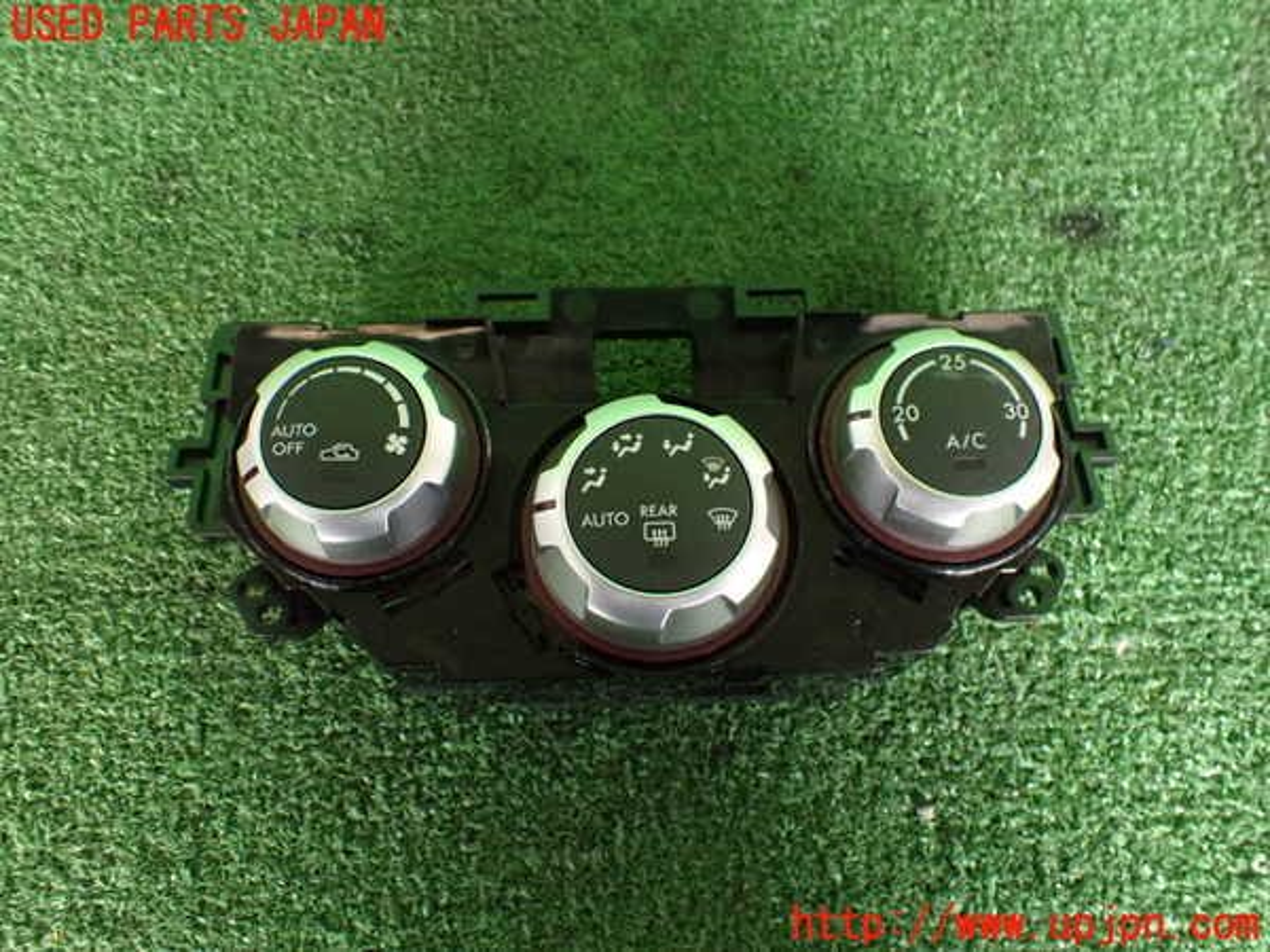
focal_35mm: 30
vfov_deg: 46.8
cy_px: 476
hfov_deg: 60.0
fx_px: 1101
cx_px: 635
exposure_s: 1/50
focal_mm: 5.4
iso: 800
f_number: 2.3
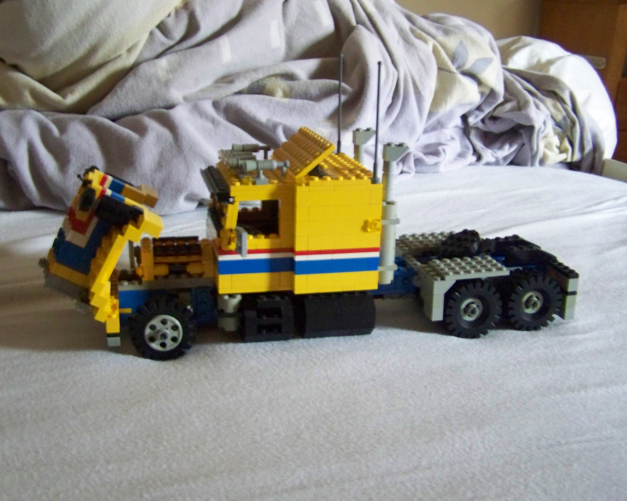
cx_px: 297
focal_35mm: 40
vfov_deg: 37.3
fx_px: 742
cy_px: 252
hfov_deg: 45.8
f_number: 2.8
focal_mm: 6.3
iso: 400
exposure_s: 1/2.5
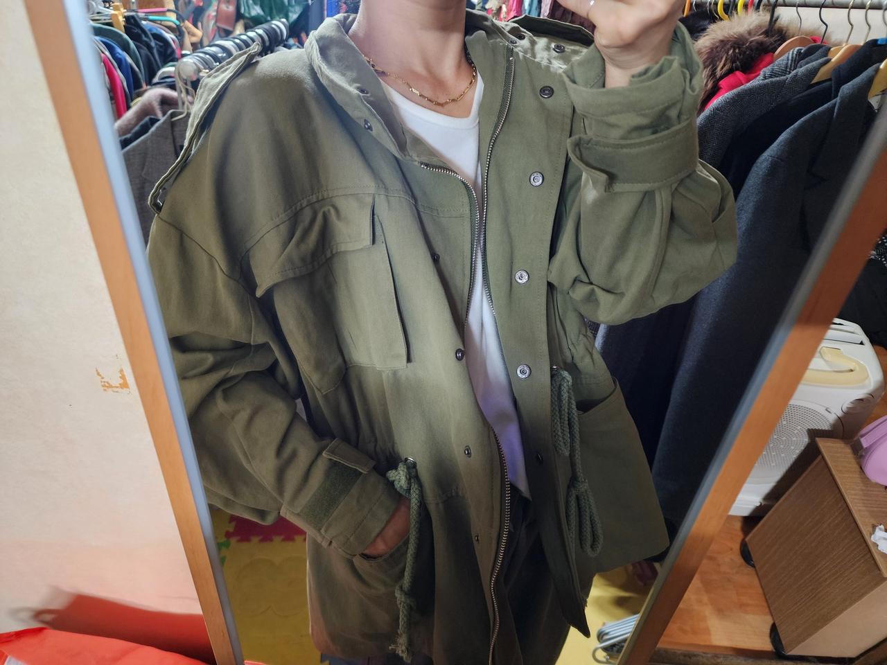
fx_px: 589
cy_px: 332
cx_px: 444
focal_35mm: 23
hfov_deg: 73.9
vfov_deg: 58.9
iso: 640
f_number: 1.8
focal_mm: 6.4
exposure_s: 1/24
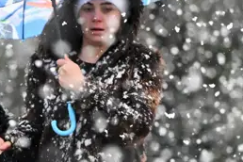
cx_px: 21
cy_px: 164
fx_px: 4873
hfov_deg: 2.9
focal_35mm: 722
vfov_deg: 1.9
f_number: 2.8
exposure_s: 1/1600
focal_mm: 200
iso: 10000
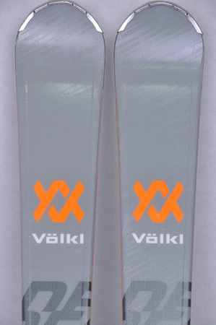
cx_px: 108
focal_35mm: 158
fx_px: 1421
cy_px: 162
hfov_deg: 8.7
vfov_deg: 13.1
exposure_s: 1/125
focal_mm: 105
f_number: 8
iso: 3200
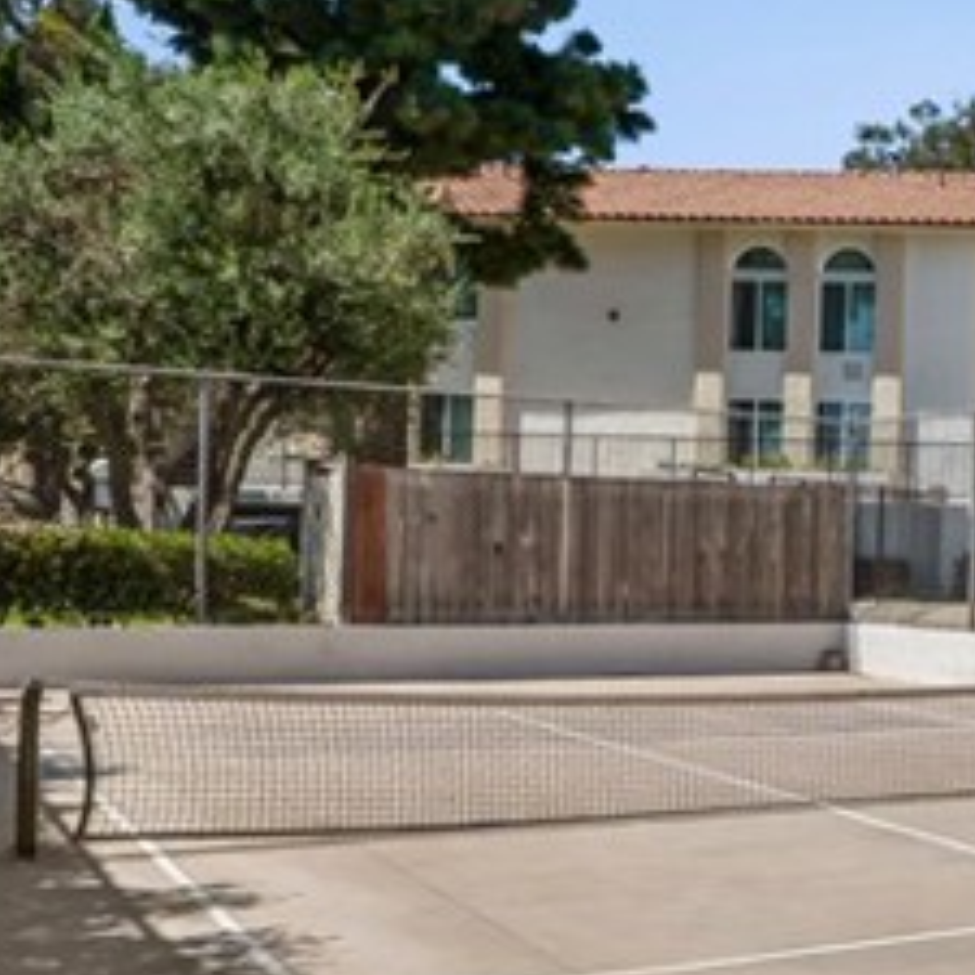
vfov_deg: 31.5
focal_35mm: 54
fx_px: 1721
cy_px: 592
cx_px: 1564
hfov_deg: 23.4
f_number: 11
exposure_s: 1/250
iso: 100
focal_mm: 14
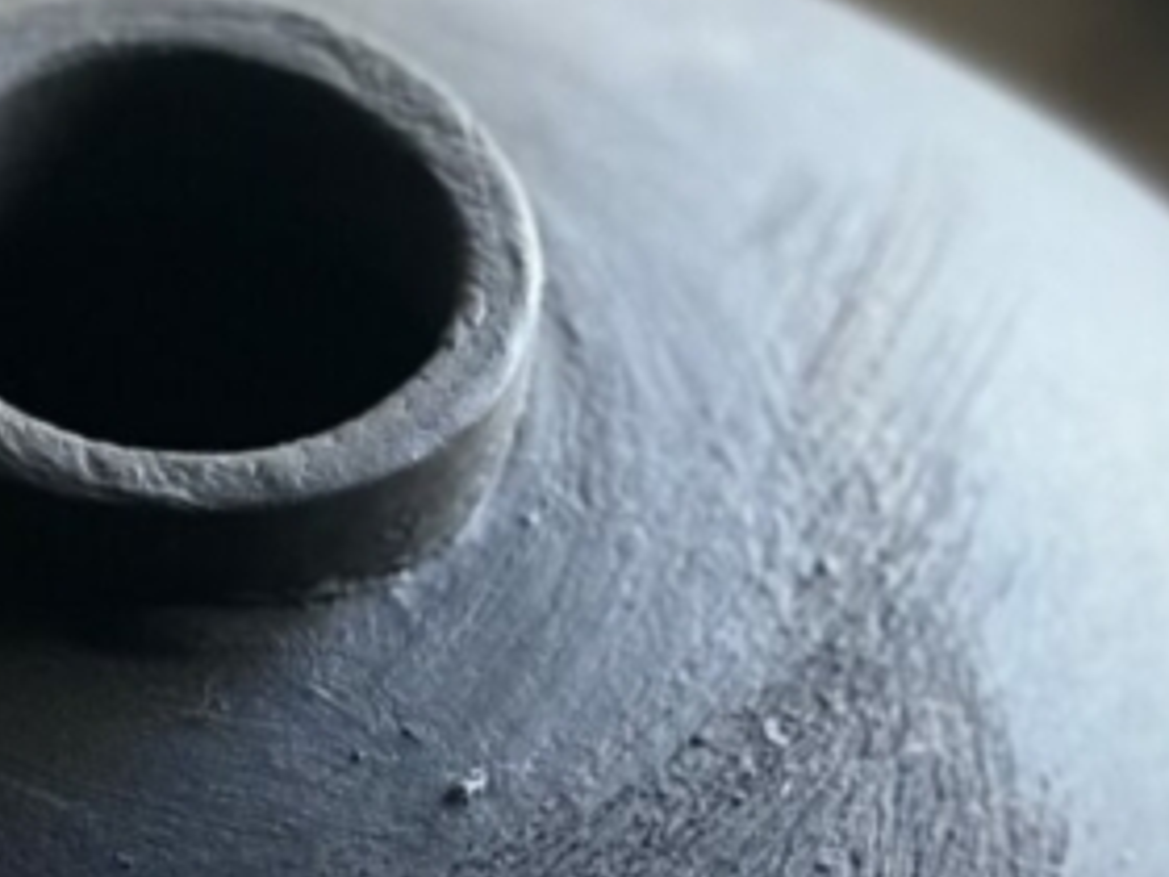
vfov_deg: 7.2
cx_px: -660
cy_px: 368
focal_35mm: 206
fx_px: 6957
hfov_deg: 9.3
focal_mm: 6.86
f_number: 1.78
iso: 125
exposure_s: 1/121
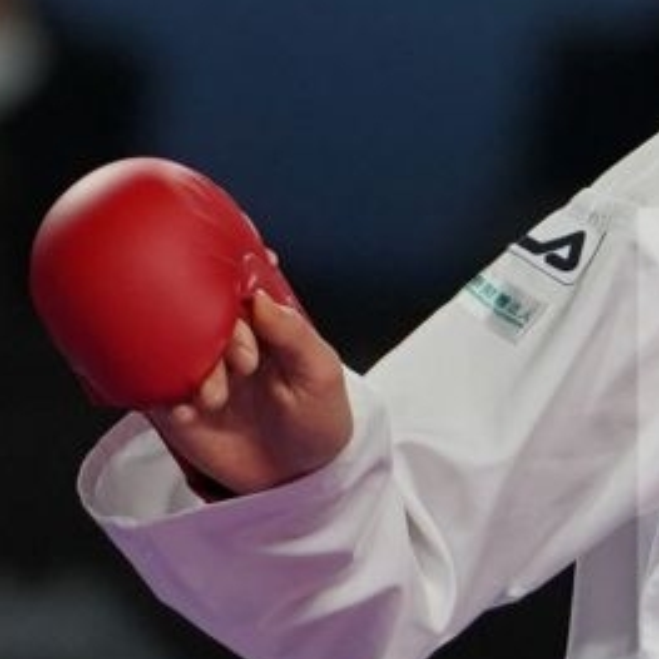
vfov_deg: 1.0
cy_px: 436
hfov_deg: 1.0
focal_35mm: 1716
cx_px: 23
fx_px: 36960
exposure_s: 1/1000
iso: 800
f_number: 2.8
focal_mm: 197
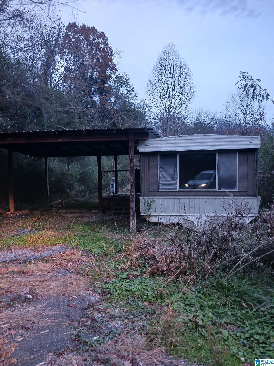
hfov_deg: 51.4
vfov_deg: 65.3
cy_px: 183
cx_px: 137
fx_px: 285
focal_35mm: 27
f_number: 1.8
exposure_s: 1/40
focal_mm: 4
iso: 160
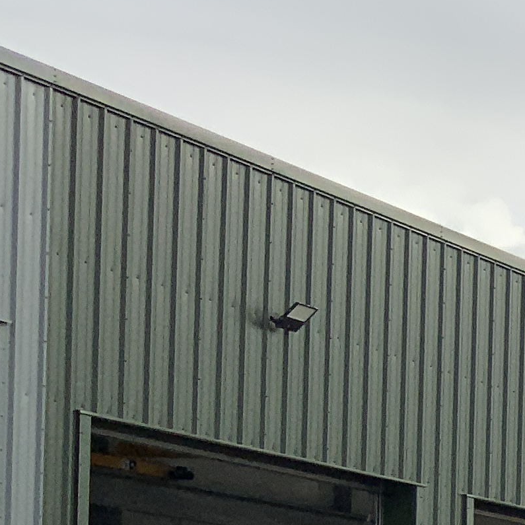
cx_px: 1276
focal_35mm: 130
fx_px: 2231
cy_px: 831
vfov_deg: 12.6
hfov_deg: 11.2
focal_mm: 3
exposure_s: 1/883
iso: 16
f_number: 1.8
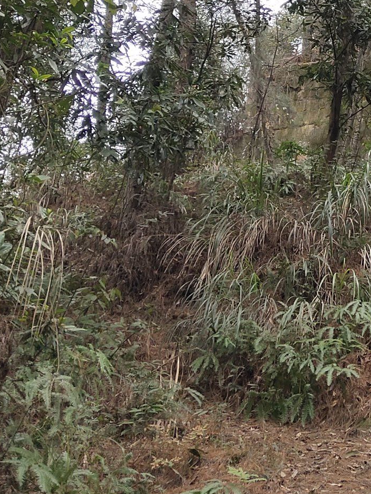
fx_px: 1215
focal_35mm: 85
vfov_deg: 21.8
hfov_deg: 16.2
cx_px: 521
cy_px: -44
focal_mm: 4.27
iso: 159
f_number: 1.8
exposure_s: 1/104
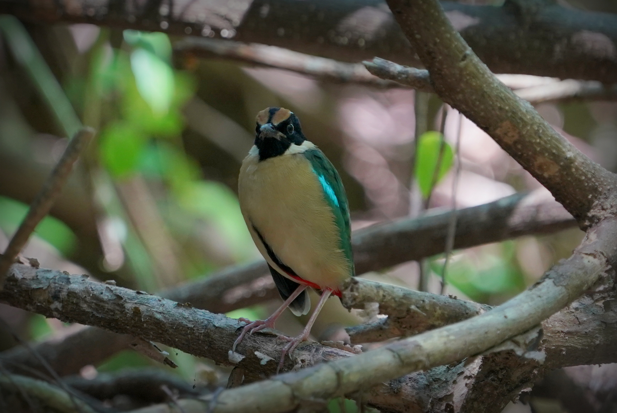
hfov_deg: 3.4
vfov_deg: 2.3
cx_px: 308
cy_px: 206
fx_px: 10298
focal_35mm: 600
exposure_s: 1/250
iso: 1000
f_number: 6.3
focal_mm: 600
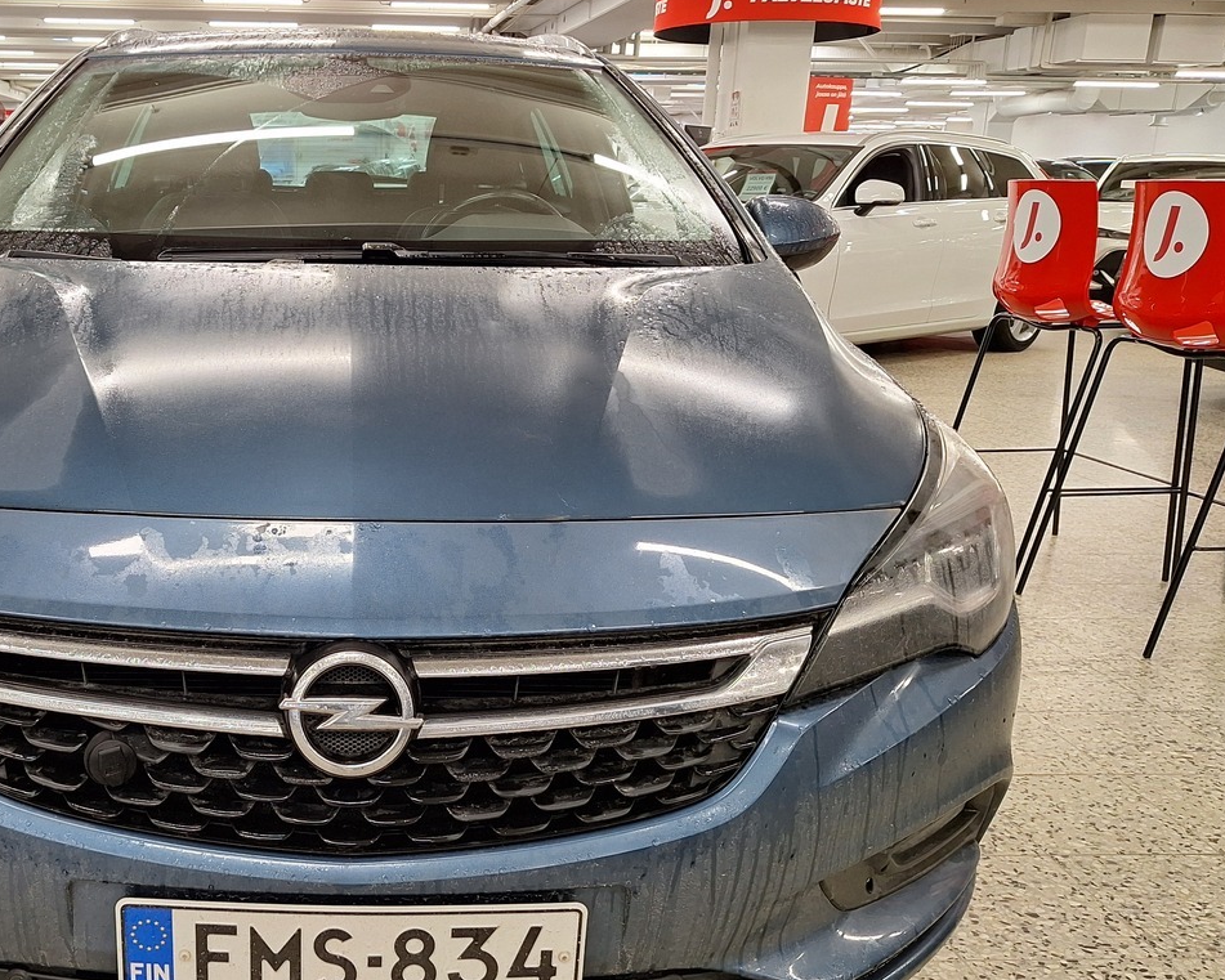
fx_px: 1233
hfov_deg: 50.9
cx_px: 323
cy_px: 524
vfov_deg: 43.3
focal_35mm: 34
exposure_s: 1/50
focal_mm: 5.54
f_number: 1.8
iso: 80
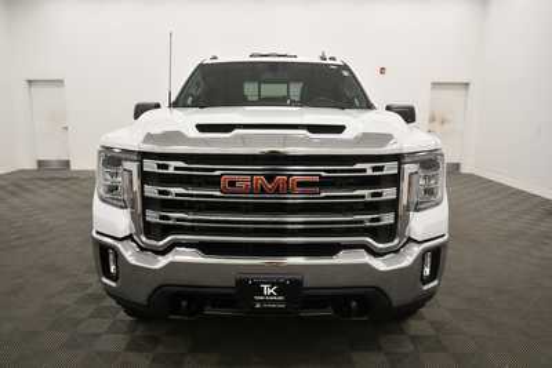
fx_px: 429
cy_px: 184
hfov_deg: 65.5
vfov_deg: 46.4
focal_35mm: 28
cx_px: 276
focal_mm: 19
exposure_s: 1/160
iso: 800
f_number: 5.6
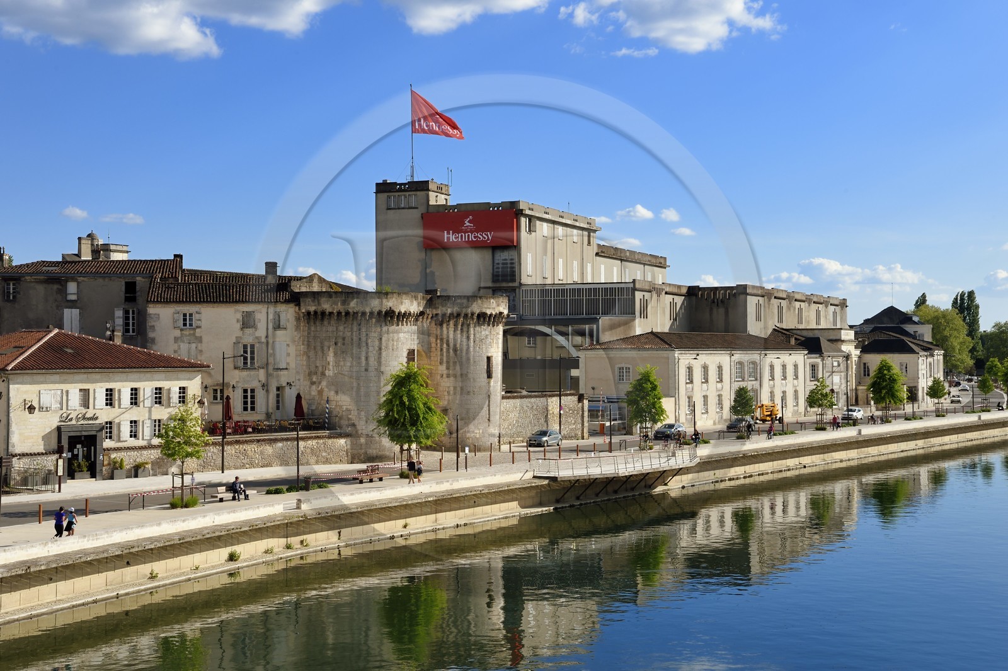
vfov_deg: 24.6
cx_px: 504
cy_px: 336
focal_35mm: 55
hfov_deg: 36.3
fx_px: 1539
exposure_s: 1/250
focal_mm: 55
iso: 200
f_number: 14
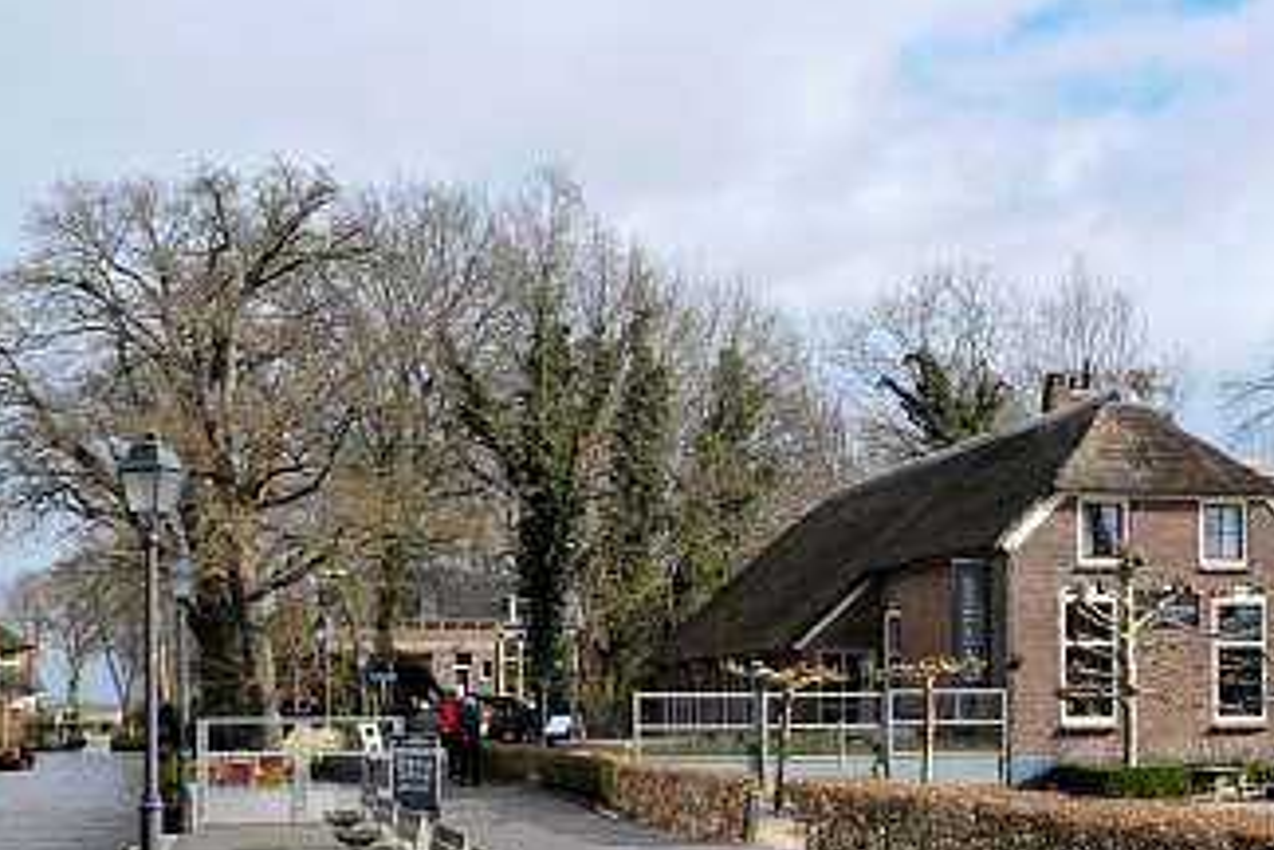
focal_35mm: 50
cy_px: 519
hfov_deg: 39.3
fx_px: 1769
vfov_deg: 26.9
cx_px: 810
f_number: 6.3
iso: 320
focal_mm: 24
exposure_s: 1/800
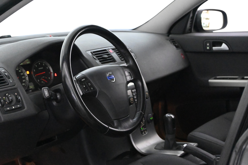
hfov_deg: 31.9
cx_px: 124
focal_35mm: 63
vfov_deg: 21.6
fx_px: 434
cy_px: 82
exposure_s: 1/60
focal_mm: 42
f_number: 5.6
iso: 16000
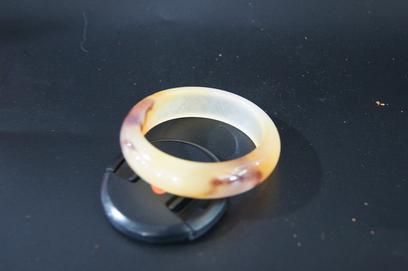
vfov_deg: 31.8
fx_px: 476
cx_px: 204
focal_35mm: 42
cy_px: 136
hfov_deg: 46.4
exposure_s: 1/6
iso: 1600
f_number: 4.5
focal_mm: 28
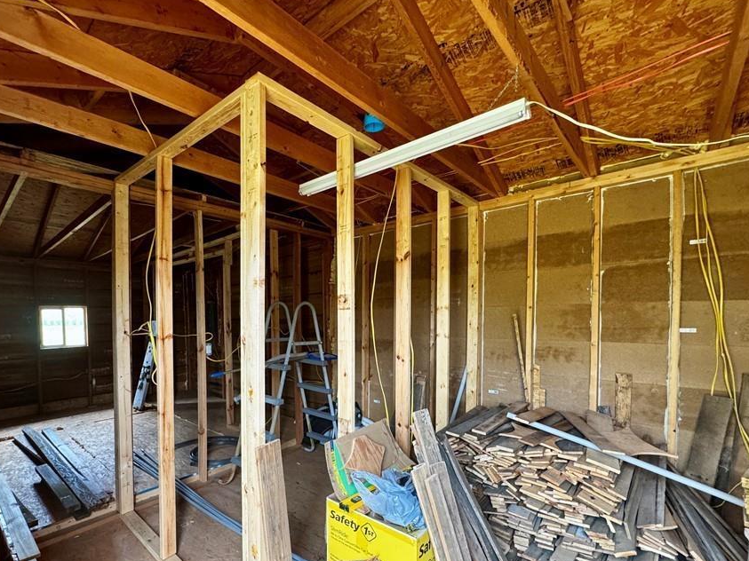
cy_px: 332
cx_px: 303
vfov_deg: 74.0
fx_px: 368
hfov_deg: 90.0
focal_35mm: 17
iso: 320
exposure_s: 1/98
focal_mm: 2.22
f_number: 2.2
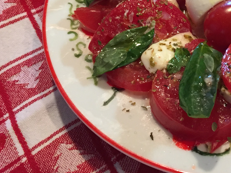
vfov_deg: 21.1
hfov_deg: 26.3
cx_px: 256
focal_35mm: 68
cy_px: 15
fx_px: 454
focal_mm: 4.15
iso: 250
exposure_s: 1/33
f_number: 2.2
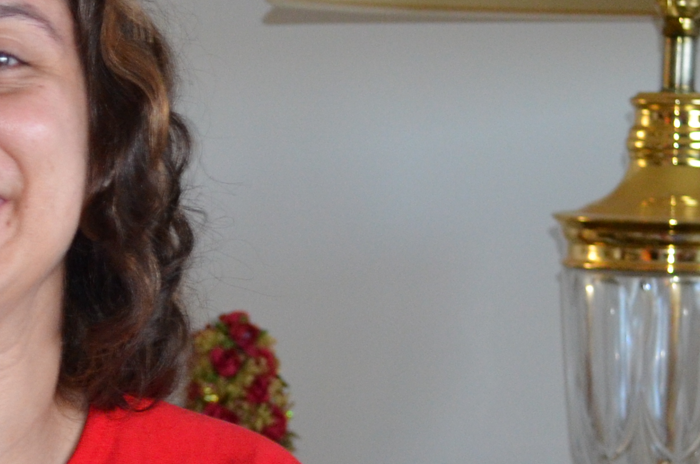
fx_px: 3474
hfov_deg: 11.4
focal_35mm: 179
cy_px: 580
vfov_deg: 7.6
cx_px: -52
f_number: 4.5
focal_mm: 30
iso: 1000
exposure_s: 1/60
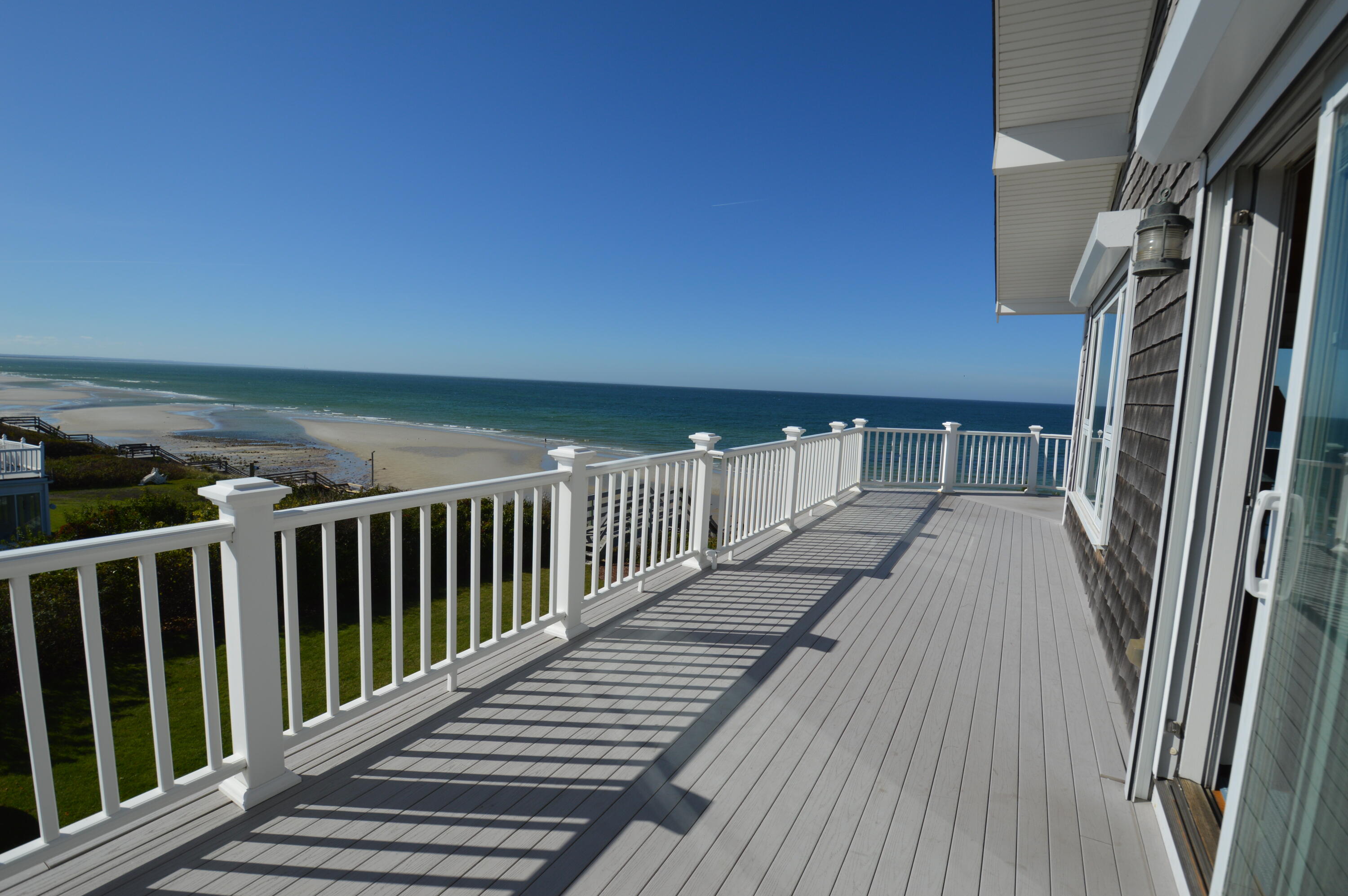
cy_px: 448
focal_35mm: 15
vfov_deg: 77.2
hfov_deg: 100.4
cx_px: 674
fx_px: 561
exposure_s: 1/400
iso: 100
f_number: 9
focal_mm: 10
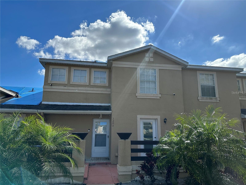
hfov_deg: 71.6
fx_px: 171
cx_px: 123
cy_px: 92
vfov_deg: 56.8
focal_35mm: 24
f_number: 1.78
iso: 80
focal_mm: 6.86
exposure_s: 1/6211
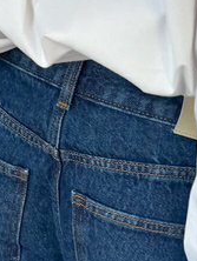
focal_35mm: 108
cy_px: 254
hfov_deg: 13.7
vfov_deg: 17.8
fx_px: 818
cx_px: 58
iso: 100
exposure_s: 1/121
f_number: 1.78
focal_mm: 6.76
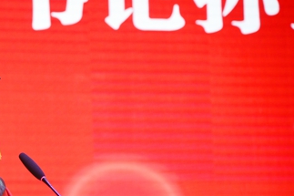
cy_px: 185
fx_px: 1632
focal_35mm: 200
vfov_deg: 6.8
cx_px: 1
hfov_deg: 10.2
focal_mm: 95
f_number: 4
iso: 220
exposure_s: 1/100
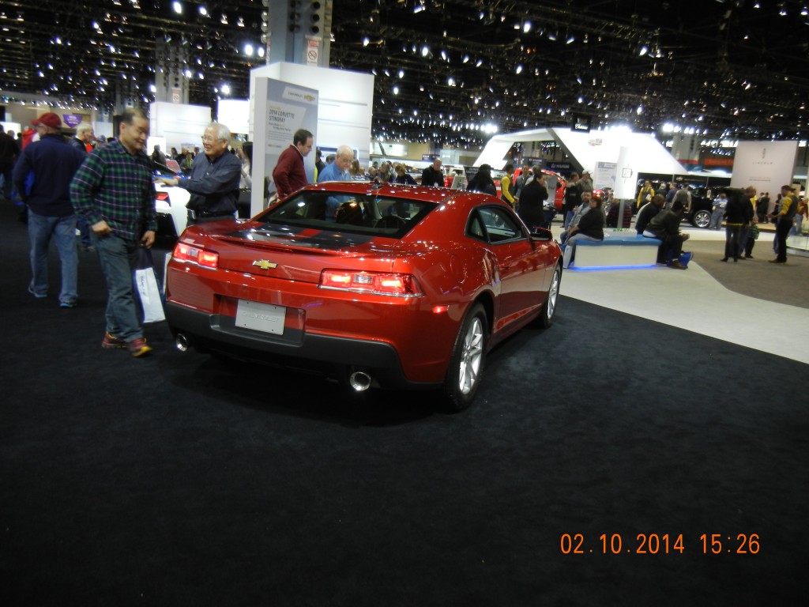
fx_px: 701
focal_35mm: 30
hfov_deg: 60.0
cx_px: 404
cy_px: 304
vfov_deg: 46.8
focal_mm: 5.4
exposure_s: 1/66.2
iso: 301
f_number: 3.5
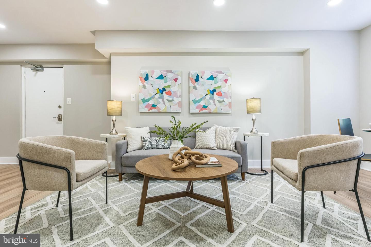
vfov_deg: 70.4
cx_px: 186
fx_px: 175
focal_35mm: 17
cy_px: 124
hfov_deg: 93.3
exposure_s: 1/30
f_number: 5.6
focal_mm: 17
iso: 320
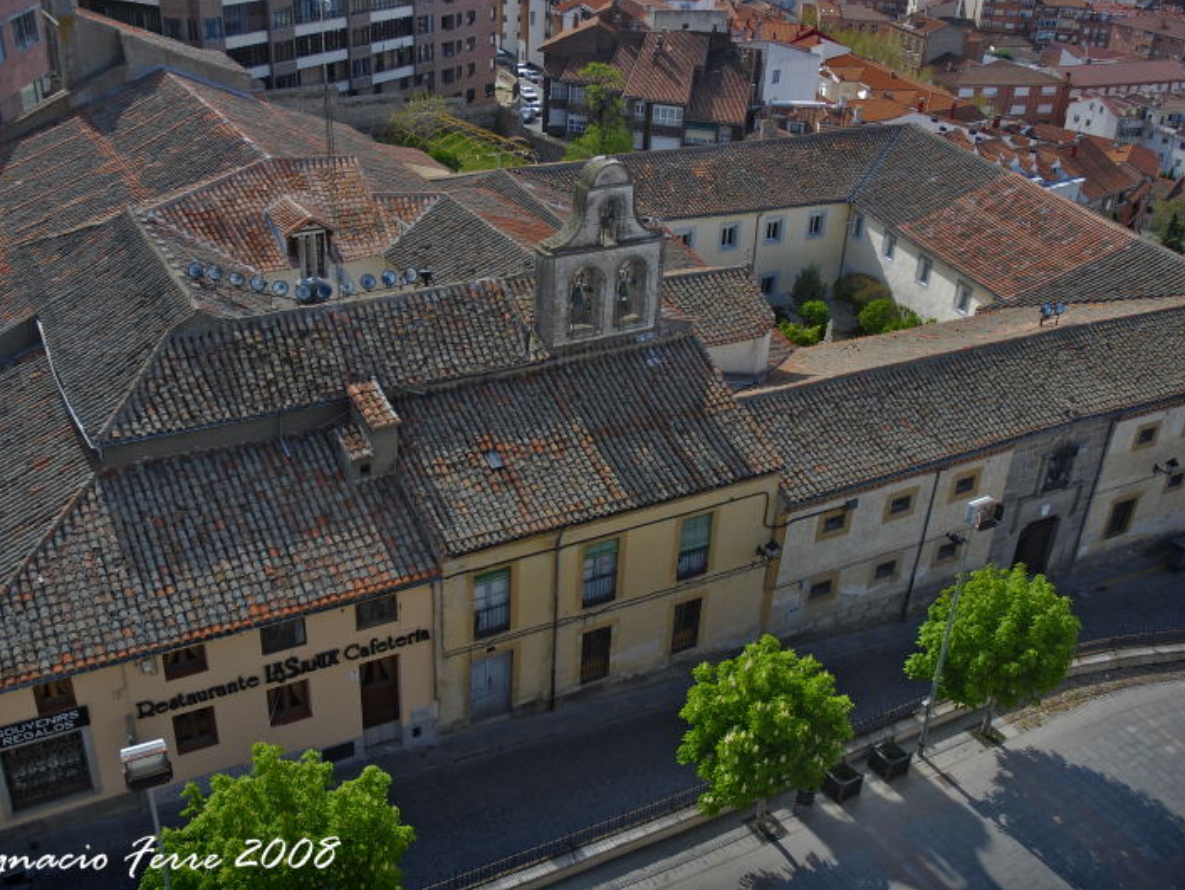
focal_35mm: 36
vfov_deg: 39.7
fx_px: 1233
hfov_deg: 51.3
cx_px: 577
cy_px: 442
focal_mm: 22
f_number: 3.8
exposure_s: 1/80
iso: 100
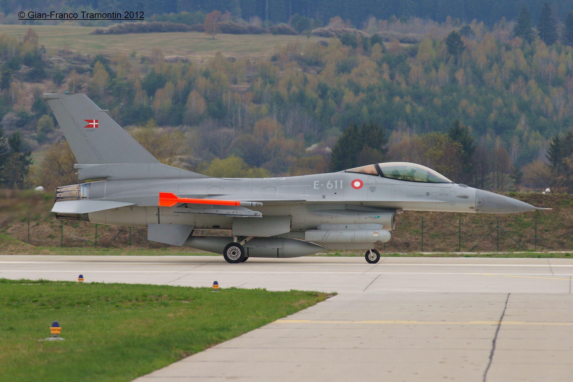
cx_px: 286
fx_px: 6366
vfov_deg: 3.4
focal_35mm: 400
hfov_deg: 5.2
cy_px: 191
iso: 400
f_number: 9
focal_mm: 400
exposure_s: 1/400
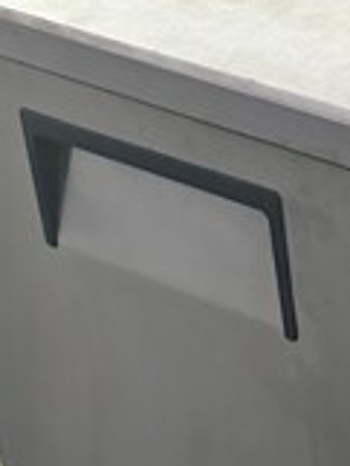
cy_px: 123
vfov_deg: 16.2
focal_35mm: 121
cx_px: 674
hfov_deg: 11.2
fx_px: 1629
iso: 640
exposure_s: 1/60
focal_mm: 6.86
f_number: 1.78
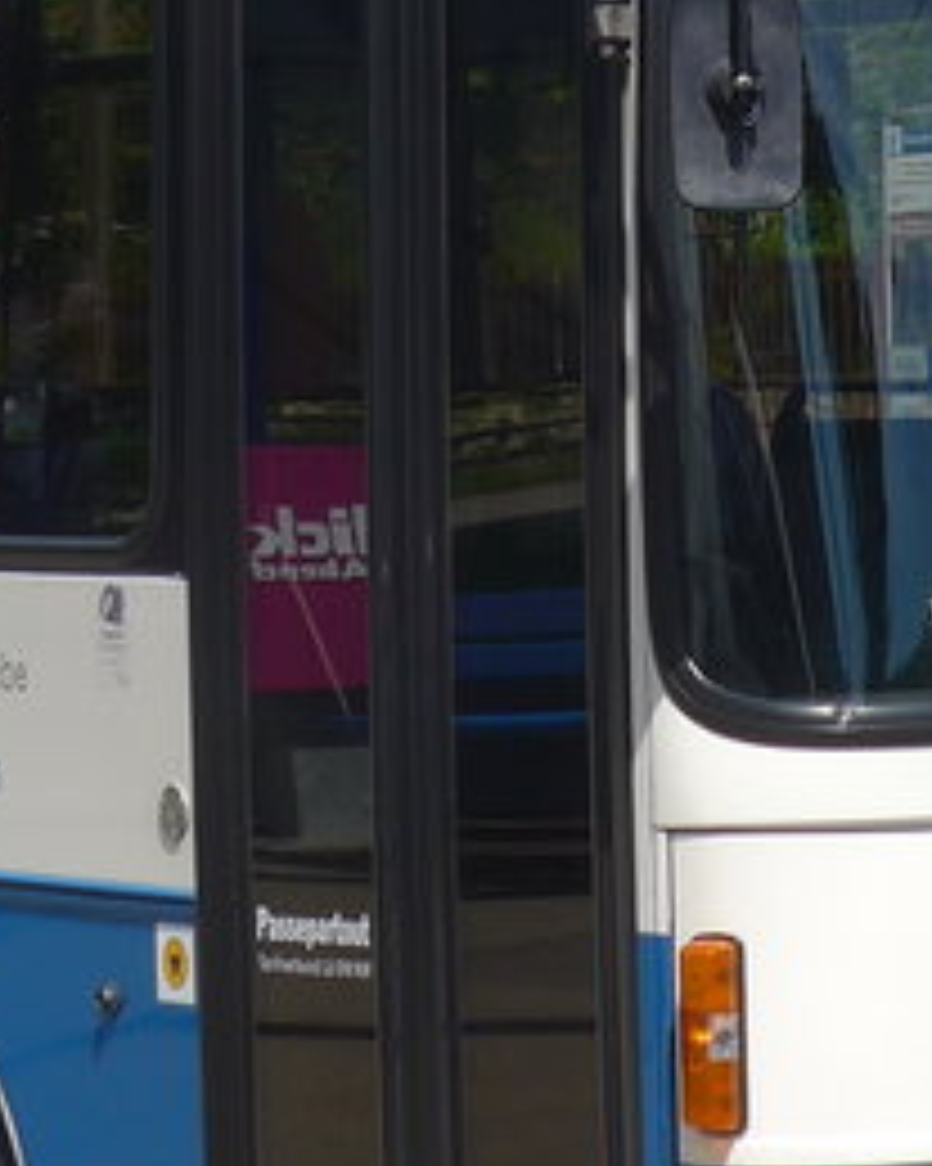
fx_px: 8590
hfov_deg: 6.2
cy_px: 41
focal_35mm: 249
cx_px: 477
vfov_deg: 7.7
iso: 80
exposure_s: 1/1300
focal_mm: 11.3
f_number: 3.4
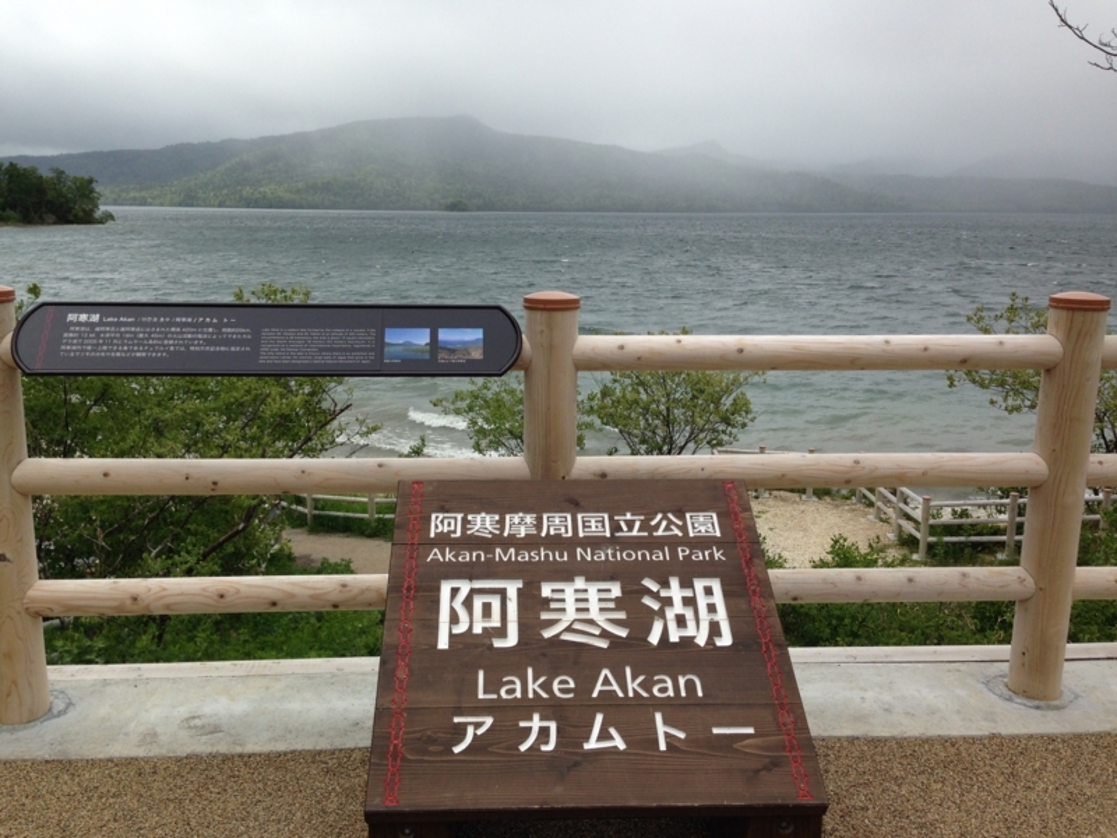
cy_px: 419
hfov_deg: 55.4
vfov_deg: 42.9
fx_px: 1065
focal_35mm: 33
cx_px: 558
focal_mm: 4.12
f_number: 2.4
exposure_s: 1/1642
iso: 50
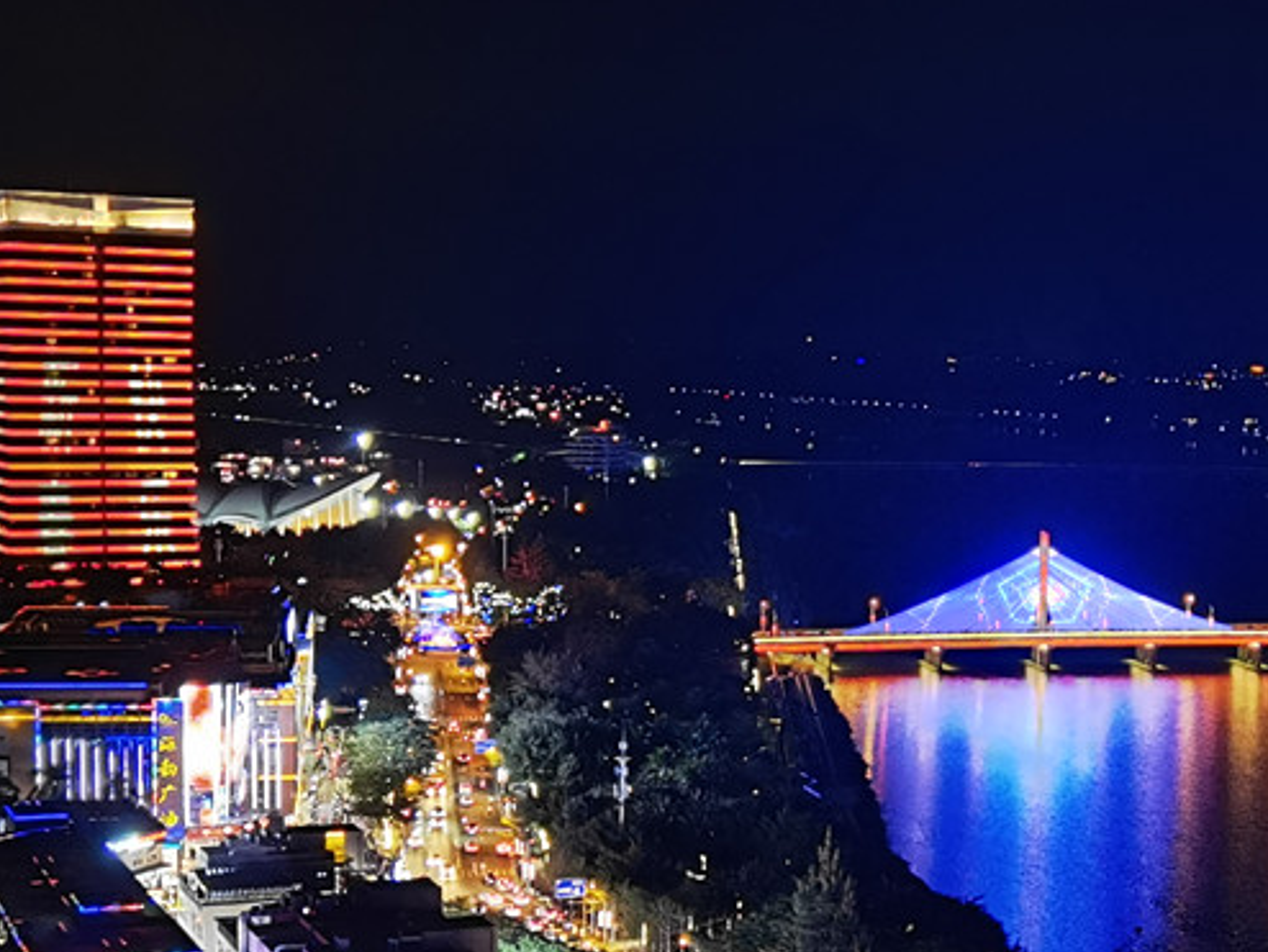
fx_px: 2602
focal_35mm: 71
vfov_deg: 20.6
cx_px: 1009
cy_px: 668
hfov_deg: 26.9
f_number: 1.9
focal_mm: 6.67
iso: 320
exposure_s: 6
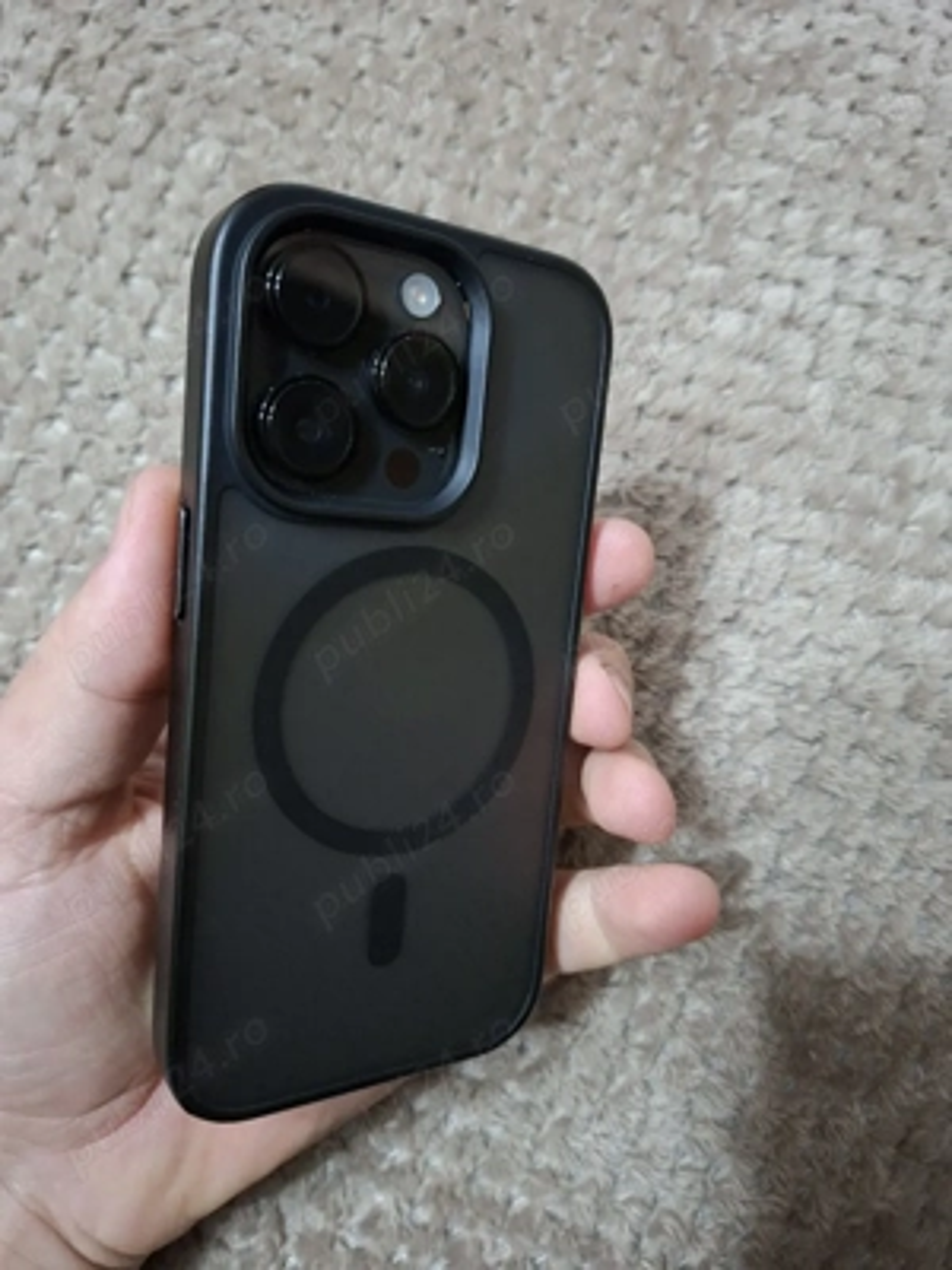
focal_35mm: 23
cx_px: 476
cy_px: 635
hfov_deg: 58.9
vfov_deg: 73.9
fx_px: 843
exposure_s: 1/24
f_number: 1.8
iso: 800
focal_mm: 5.54
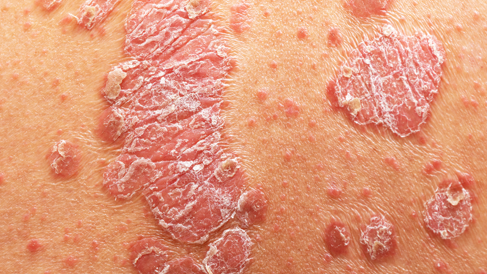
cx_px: 136
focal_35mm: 202
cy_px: 90
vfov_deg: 6.0
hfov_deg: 10.6
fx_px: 2608
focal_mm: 105
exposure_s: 1/160
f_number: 11
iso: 160
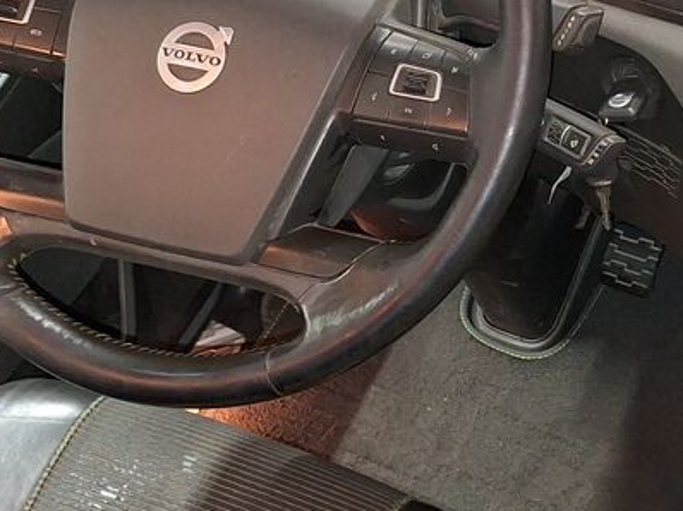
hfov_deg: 25.2
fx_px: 1459
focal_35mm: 74
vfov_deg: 19.8
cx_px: 666
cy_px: 163
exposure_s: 1/33
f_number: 1.8
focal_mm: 5.54
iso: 250
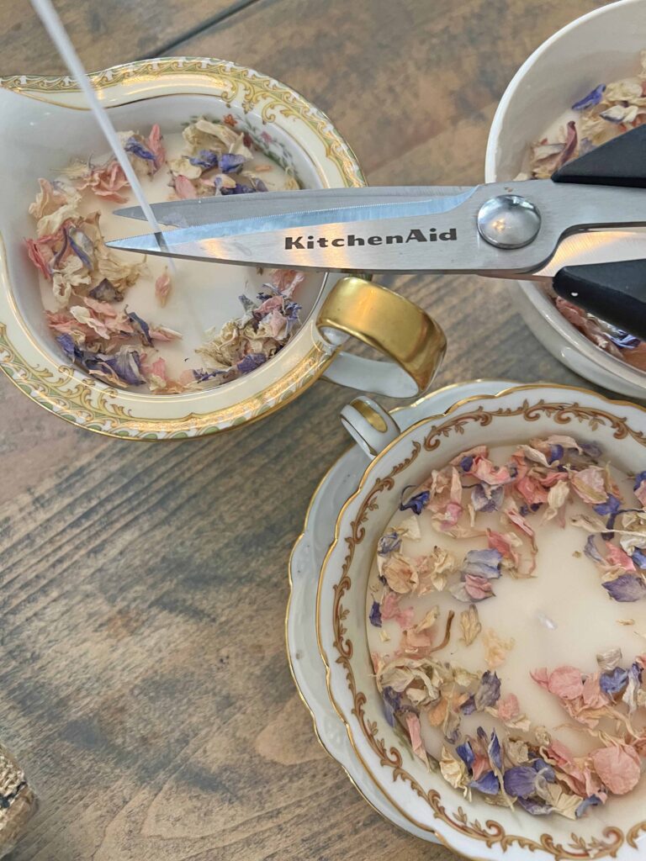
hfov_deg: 53.1
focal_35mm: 26
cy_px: 430
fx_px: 647
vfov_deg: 67.3
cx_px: 323
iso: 160
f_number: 1.5
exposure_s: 1/60
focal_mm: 5.7
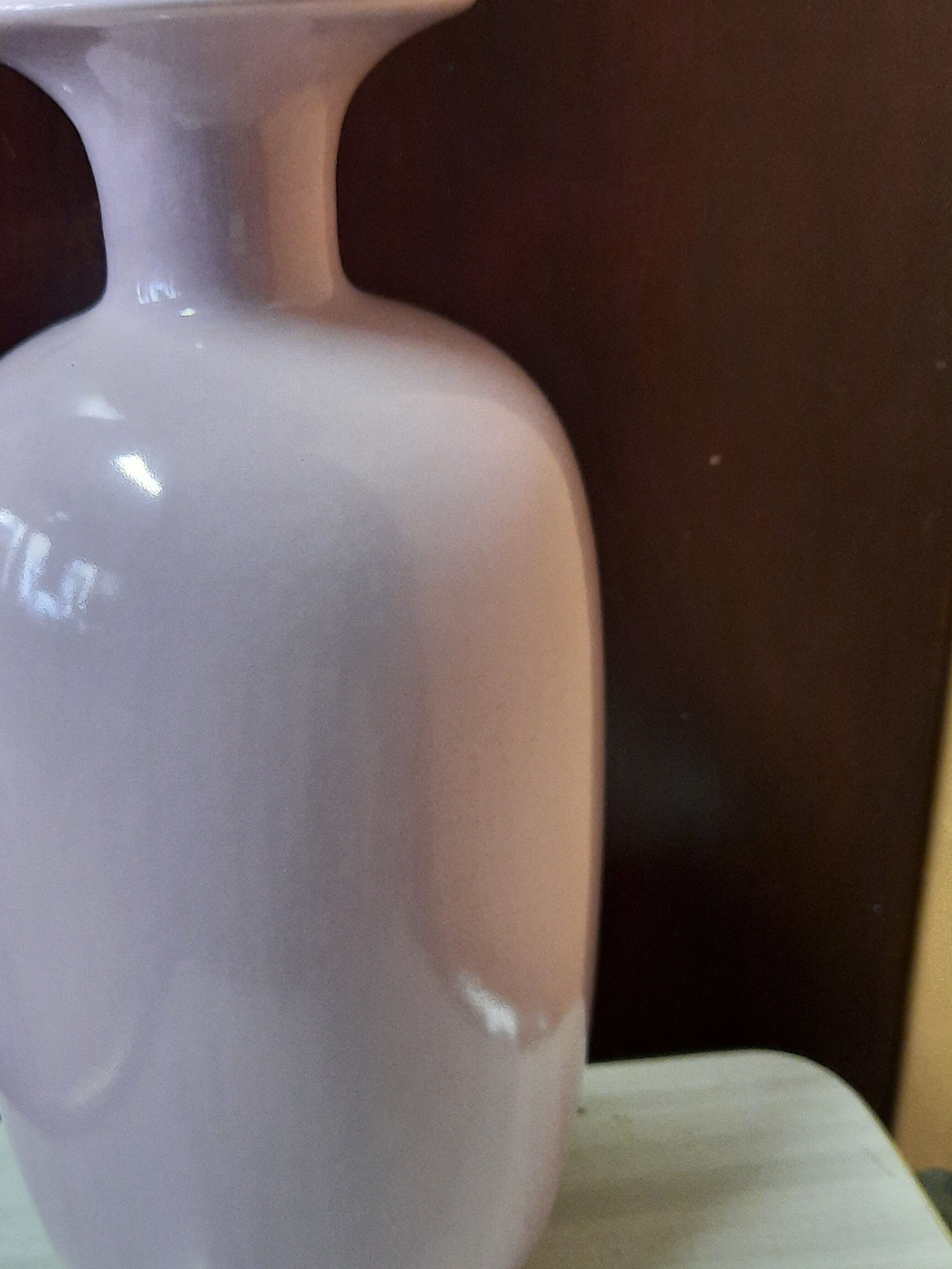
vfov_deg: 51.3
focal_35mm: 36
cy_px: 694
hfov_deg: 39.2
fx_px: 1320
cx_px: 320
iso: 400
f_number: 2
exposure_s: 1/33
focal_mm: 4.6
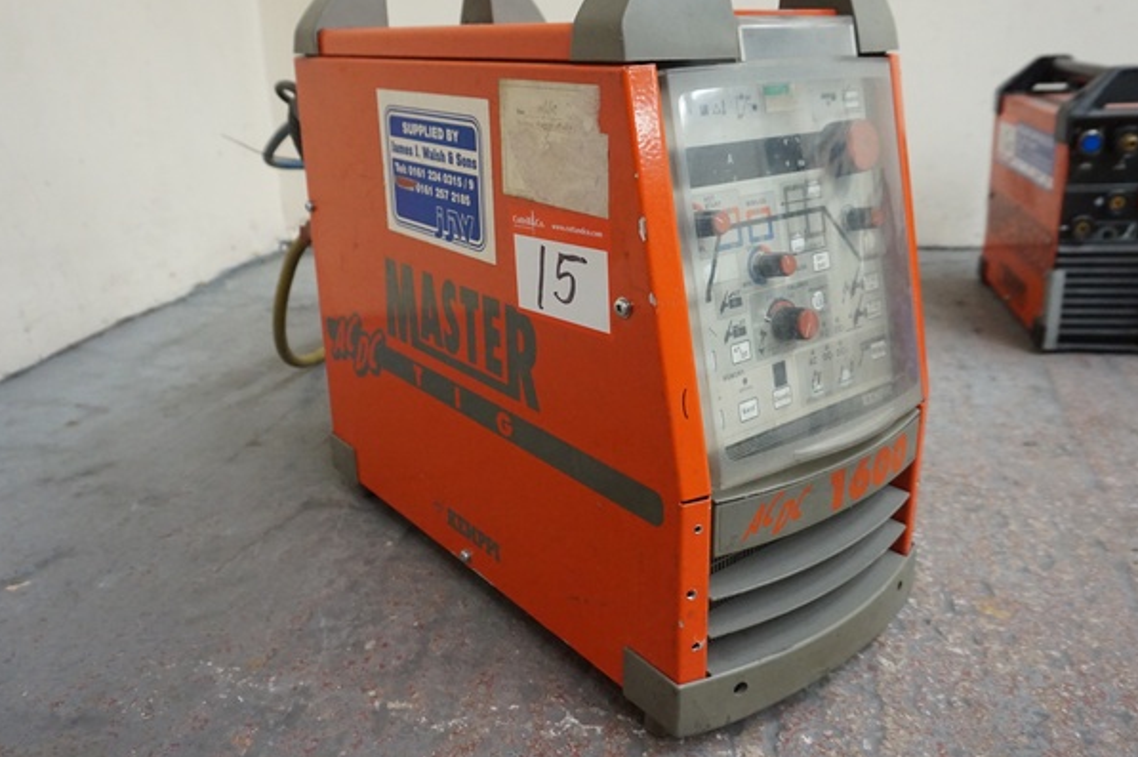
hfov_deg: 63.7
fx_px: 916
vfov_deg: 44.9
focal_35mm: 29
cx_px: 582
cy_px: 347
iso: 2500
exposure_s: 1/160
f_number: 3.5
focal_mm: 16
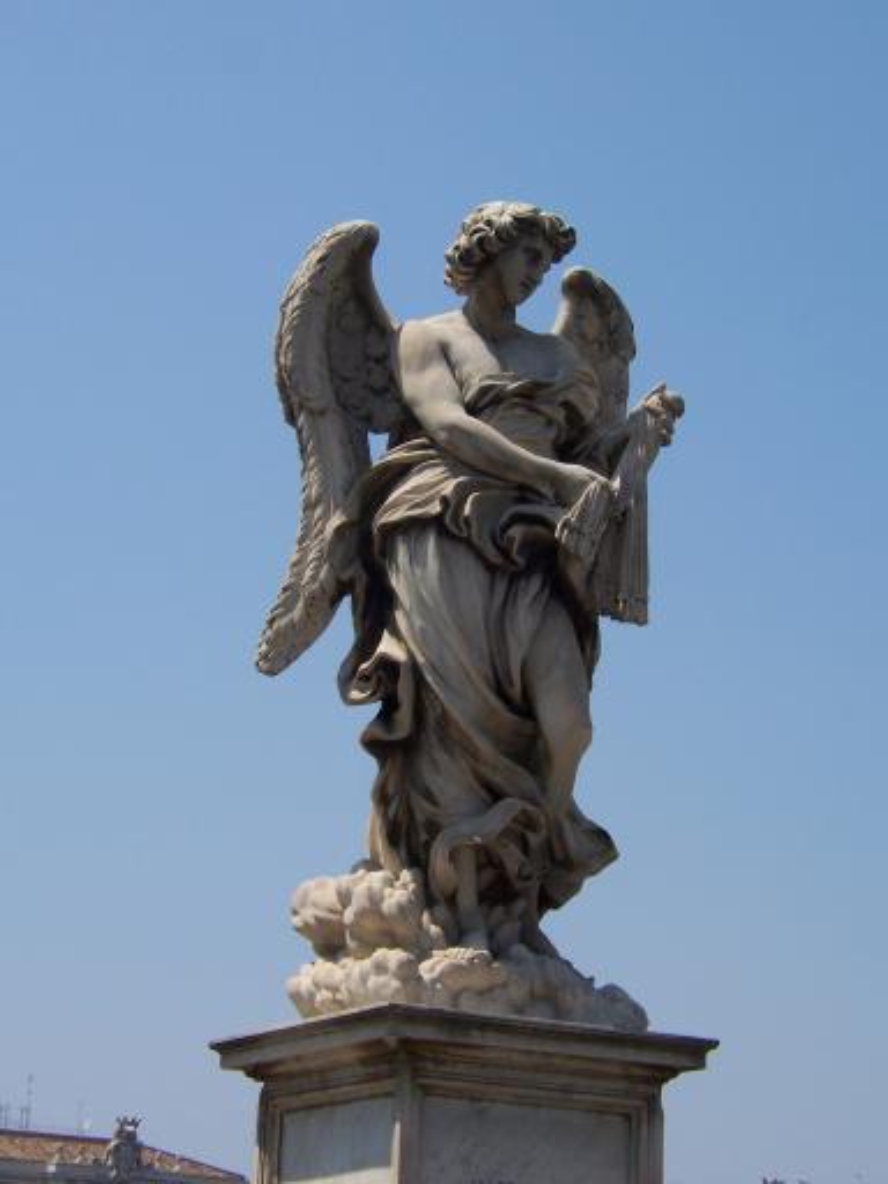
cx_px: 444
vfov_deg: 23.8
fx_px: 2805
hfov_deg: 18.0
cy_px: 592
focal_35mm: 82
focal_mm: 13.5
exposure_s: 1/350
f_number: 8
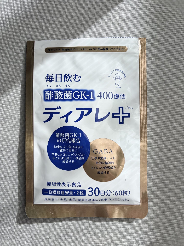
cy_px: 123
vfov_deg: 67.3
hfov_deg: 53.1
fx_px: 184
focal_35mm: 26
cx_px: 92
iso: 50
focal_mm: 5.96
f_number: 1.6
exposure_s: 1/1626
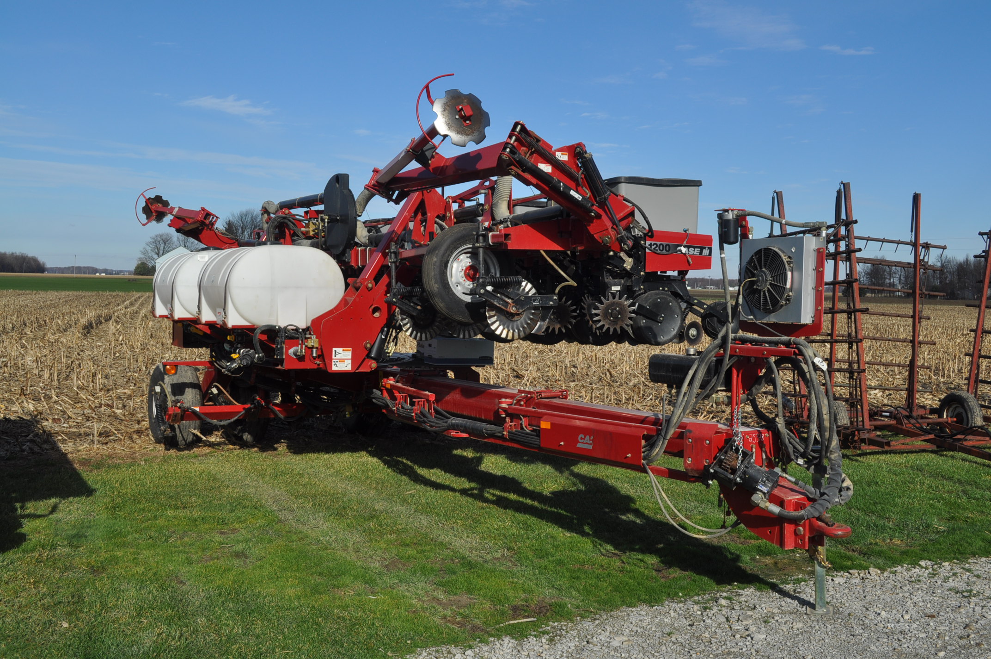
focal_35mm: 39
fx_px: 1072
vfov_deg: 34.1
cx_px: 496
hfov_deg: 49.6
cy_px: 330
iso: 200
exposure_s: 1/400
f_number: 10
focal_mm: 26
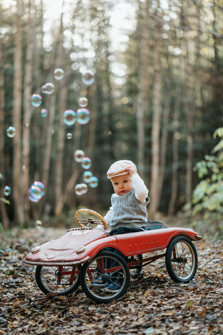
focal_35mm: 85
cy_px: 168
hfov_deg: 16.1
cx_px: 112
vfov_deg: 23.9
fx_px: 790
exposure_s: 1/400
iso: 500
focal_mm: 85
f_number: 1.8
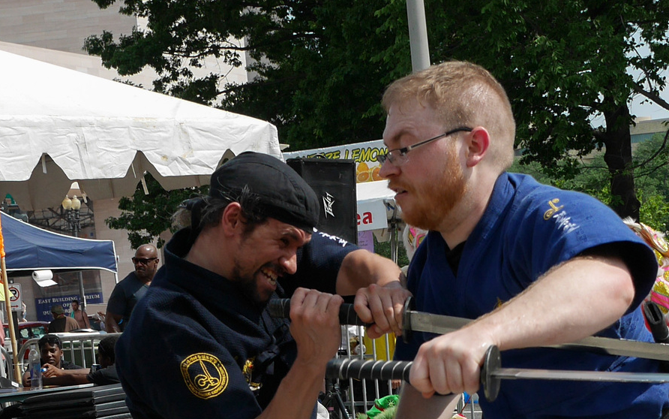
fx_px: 1842
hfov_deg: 20.6
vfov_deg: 12.5
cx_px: 350
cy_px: 554
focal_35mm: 101
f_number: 4.5
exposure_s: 1/1250
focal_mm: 17
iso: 200
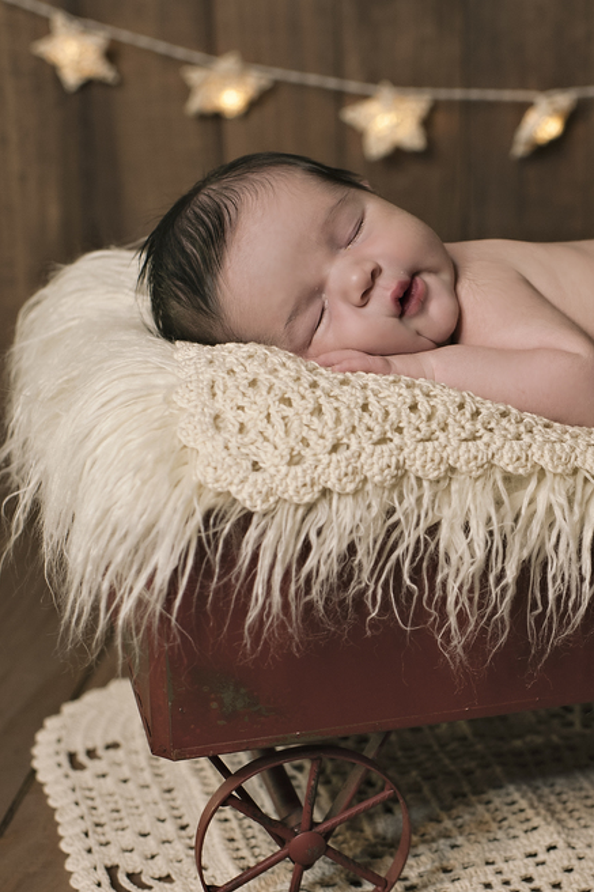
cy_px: 466
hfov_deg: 20.7
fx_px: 1585
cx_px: 551
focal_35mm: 64
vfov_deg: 31.4
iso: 500
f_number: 3.2
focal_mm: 35
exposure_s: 1/125
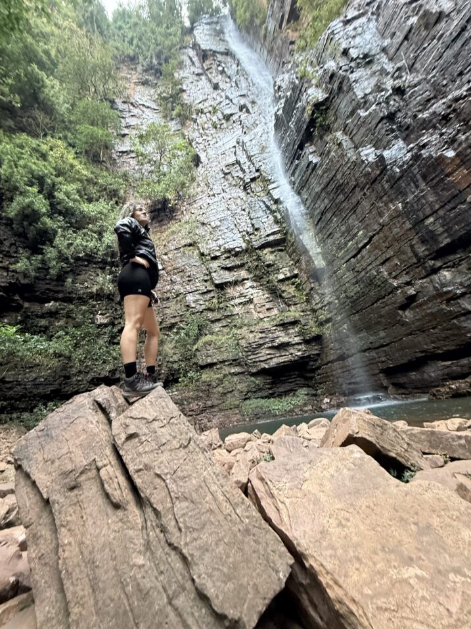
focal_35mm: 15
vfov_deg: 98.1
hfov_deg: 81.7
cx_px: 221
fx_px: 272
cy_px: 306
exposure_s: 1/60
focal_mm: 2.22
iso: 400
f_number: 2.2
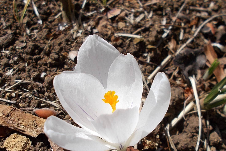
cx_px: 125
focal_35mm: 42
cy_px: 84
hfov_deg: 46.3
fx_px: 264
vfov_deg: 31.9
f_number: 8
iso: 80
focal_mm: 4.6
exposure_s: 1/200
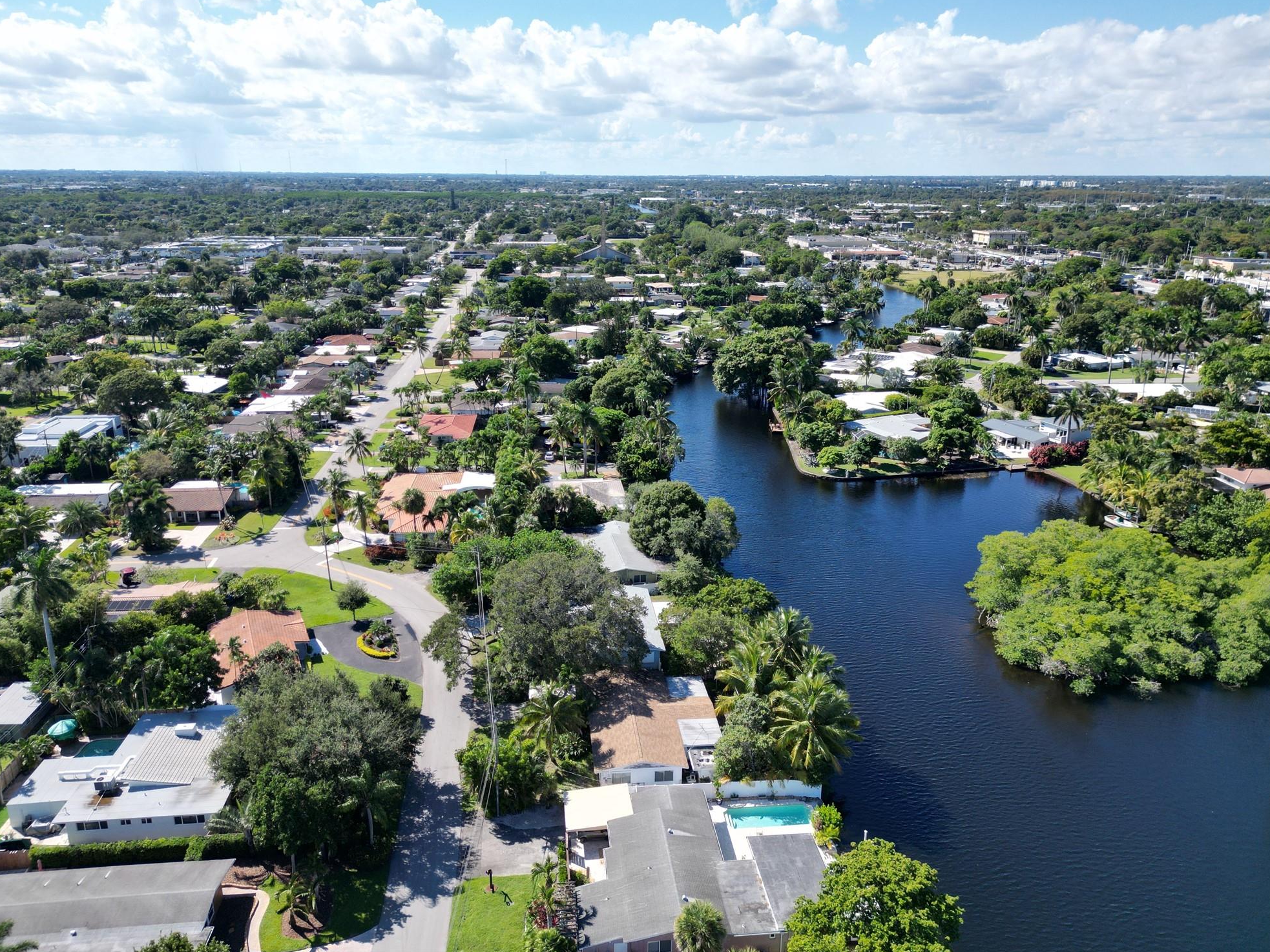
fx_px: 917
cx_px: 628
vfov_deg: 54.9
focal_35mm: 25
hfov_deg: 69.4
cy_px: 458
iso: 100
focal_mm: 6.72
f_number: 1.7
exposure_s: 1/2500
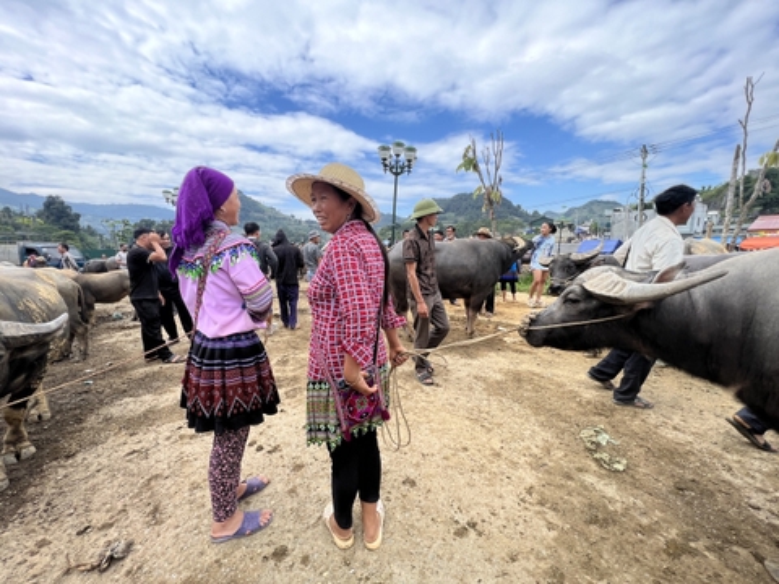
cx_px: 390
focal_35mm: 13
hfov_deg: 106.2
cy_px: 292
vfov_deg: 89.9
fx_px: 293
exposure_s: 1/416
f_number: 1.8
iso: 32
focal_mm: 1.57
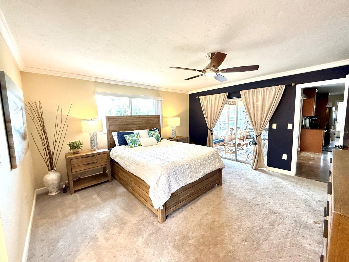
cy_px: 131
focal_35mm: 14
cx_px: 174
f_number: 2.2
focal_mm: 2.22
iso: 640
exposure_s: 1/60
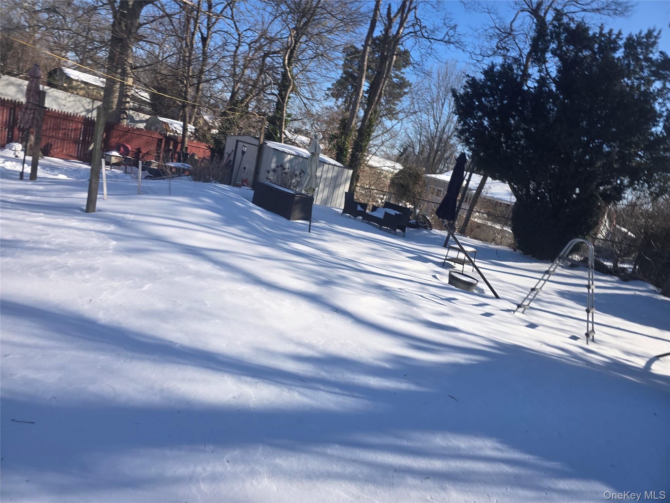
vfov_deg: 58.9
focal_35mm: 23
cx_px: 335
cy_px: 252
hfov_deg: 73.9
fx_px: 445
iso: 12
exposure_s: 1/659
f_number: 1.7
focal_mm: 6.3
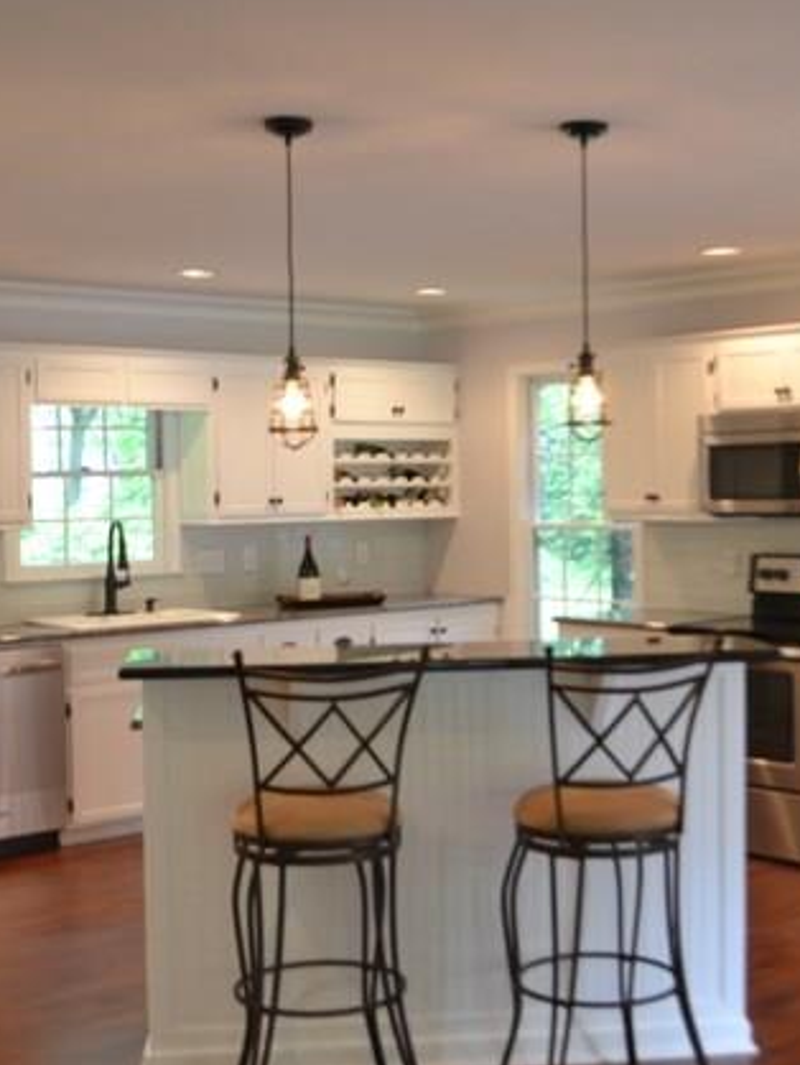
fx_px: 1631
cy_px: 534
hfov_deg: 27.5
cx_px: 469
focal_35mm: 53
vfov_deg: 36.2
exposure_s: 1/15
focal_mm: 24
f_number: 4
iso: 400
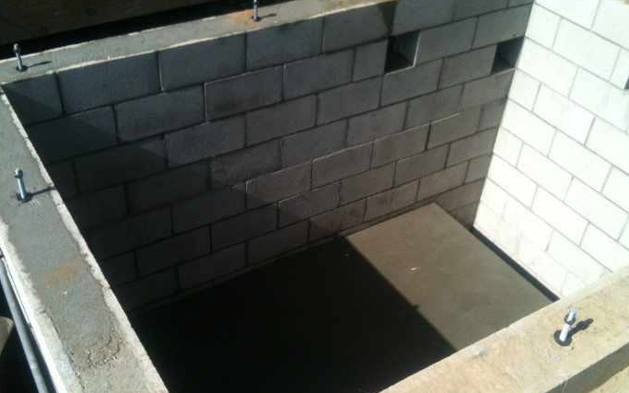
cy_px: 220
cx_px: 316
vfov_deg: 33.5
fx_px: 651
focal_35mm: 38
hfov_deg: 51.5
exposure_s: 1/768
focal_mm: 3.9
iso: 64
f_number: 2.8
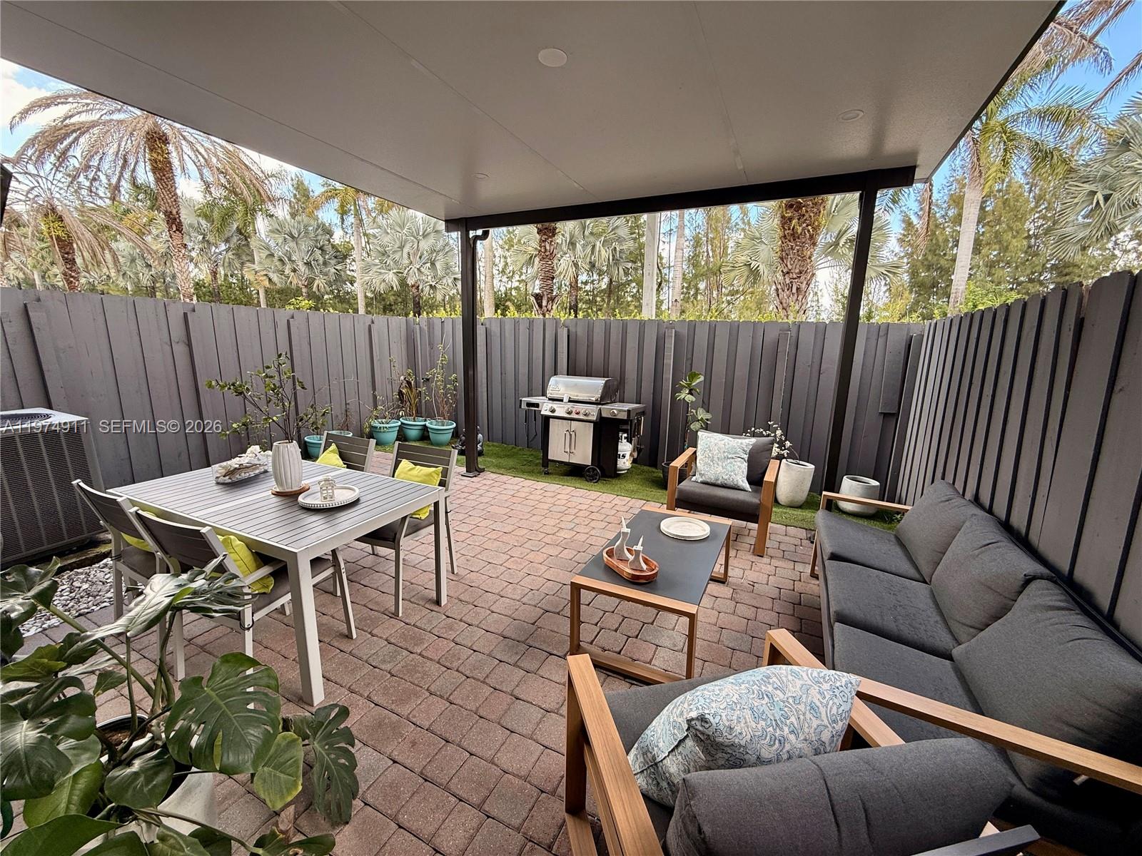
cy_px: 428
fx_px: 462
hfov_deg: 102.1
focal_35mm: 14
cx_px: 571
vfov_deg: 85.7
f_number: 2.2
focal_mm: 2.22
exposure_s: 1/130
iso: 64
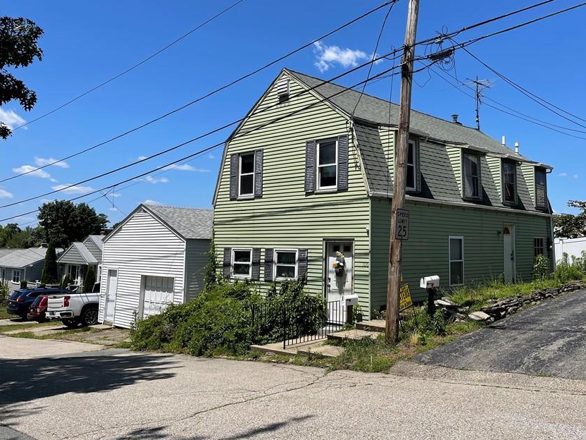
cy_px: 195
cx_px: 359
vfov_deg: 44.1
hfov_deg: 56.3
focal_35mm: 32
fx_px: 542
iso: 32
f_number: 1.6
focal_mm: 5.1
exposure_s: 1/4348
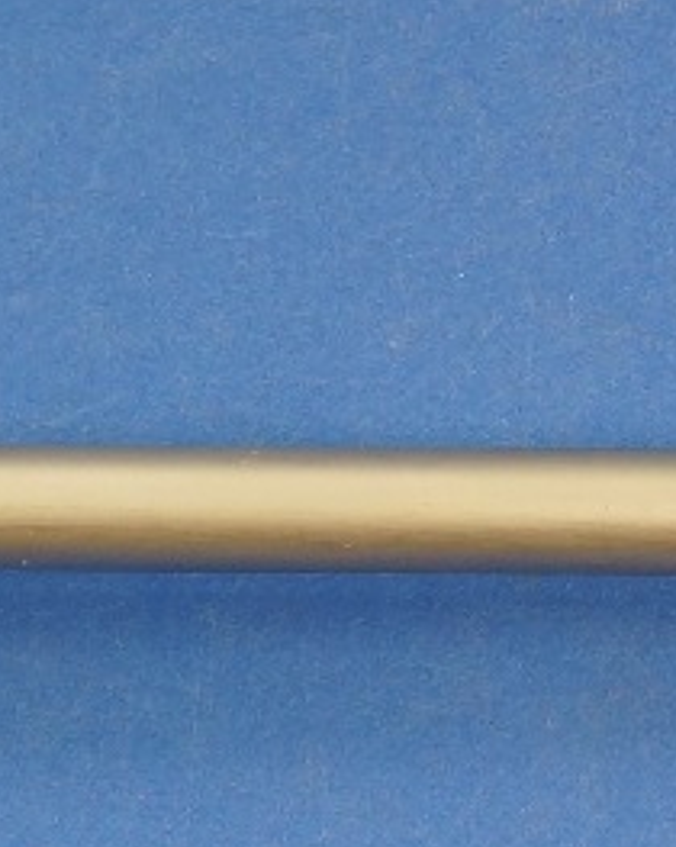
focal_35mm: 197
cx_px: 747
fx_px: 4929
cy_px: 543
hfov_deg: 7.8
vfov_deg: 9.8
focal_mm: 23
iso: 400
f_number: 4
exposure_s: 1/40
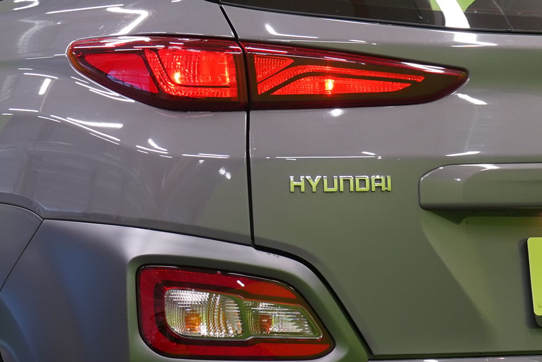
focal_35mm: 234
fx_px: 3523
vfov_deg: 5.9
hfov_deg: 8.8
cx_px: 158
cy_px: 160
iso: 400
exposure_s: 1/25
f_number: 5.6
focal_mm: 64
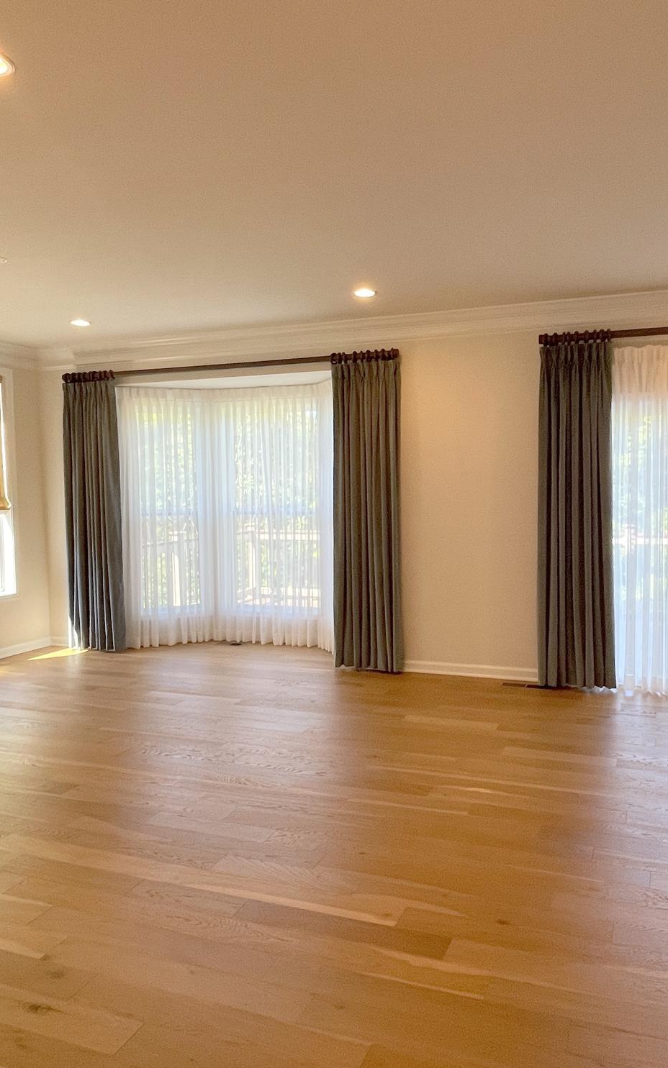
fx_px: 553
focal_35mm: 19
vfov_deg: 88.0
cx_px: 402
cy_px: 529
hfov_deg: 61.7
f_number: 2.4
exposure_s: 1/120
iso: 125
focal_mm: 1.54
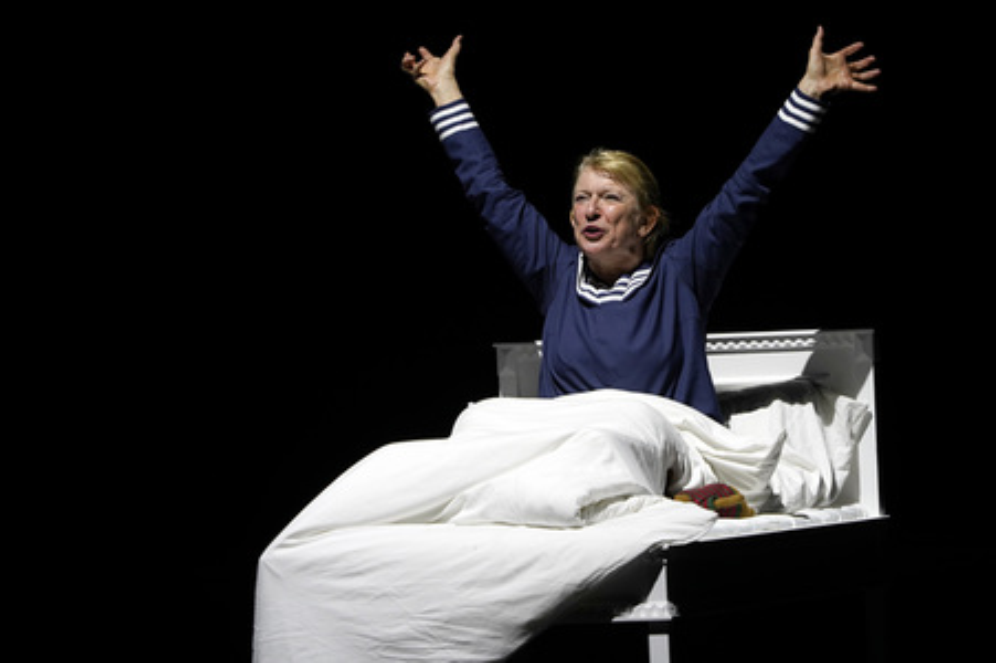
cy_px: 332
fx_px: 10174
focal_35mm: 368
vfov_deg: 3.7
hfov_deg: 5.6
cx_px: 498
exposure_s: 1/400
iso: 1600
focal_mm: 368
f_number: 7.1
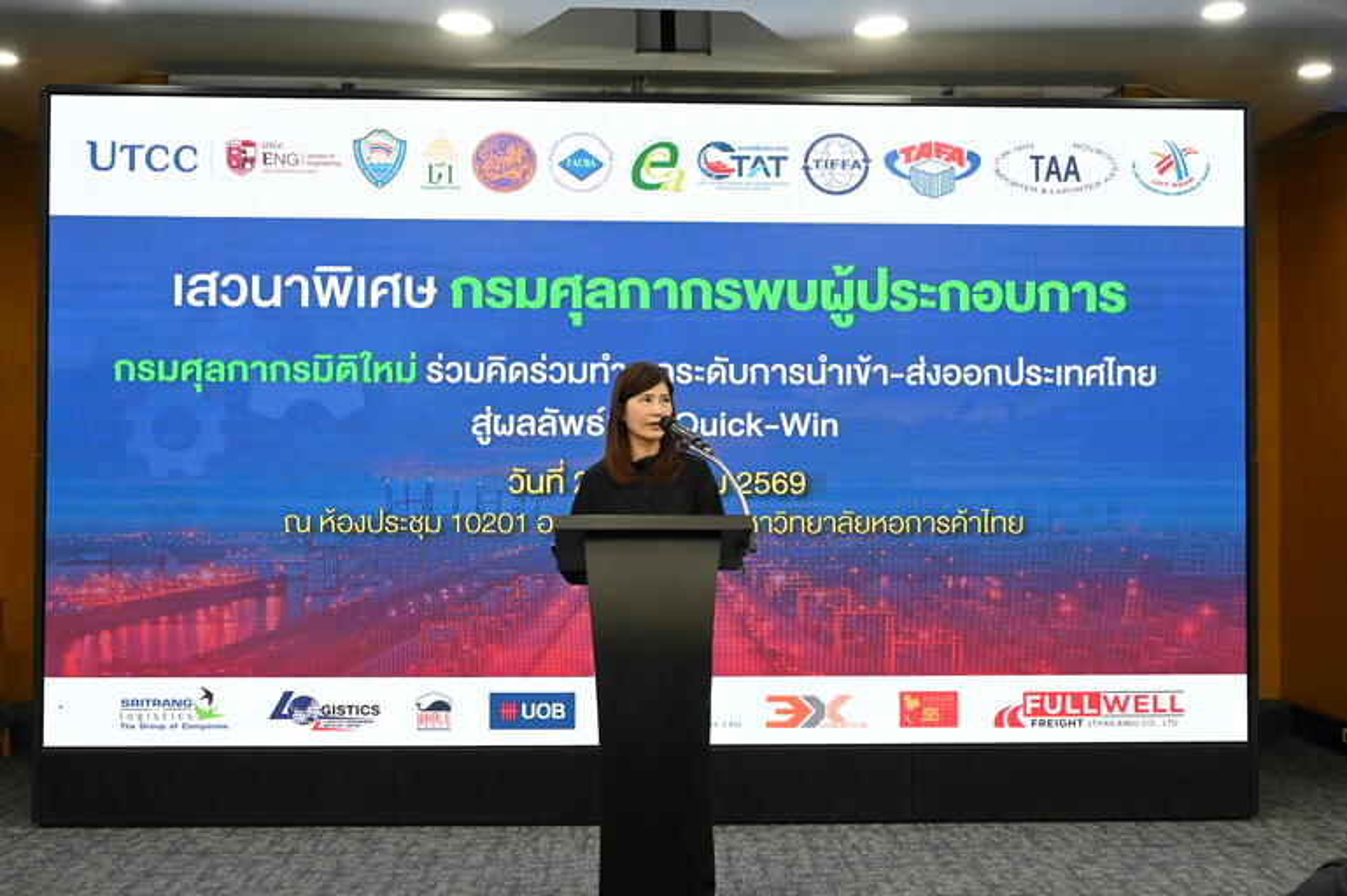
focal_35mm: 42
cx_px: 674
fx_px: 1571
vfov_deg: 31.9
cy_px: 448
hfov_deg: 46.4
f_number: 10
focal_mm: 42
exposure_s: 1/125
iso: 8000
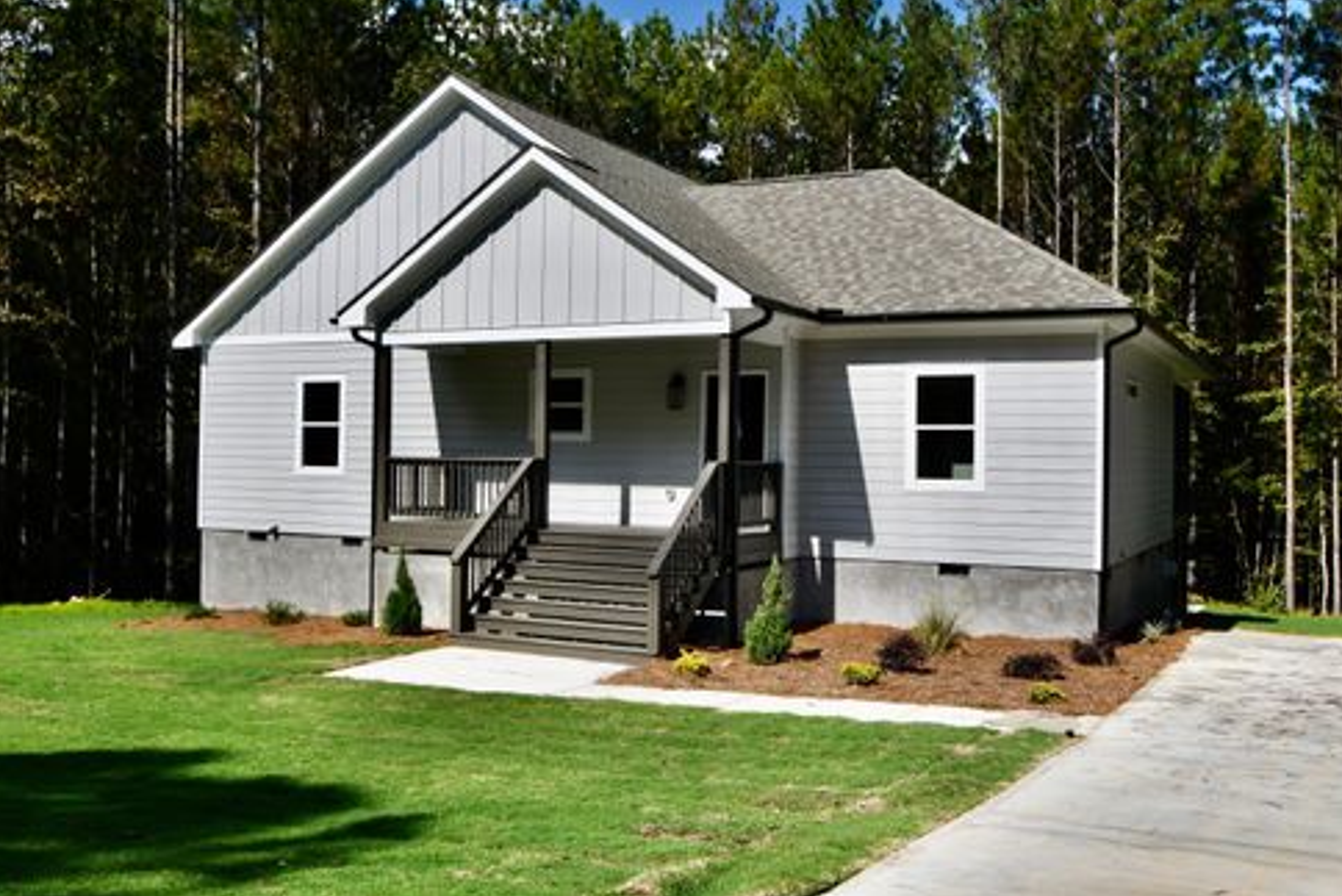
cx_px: 671
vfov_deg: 41.1
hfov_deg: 58.7
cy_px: 442
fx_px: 1193
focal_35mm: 32
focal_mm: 21
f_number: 9
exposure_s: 1/320
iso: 100
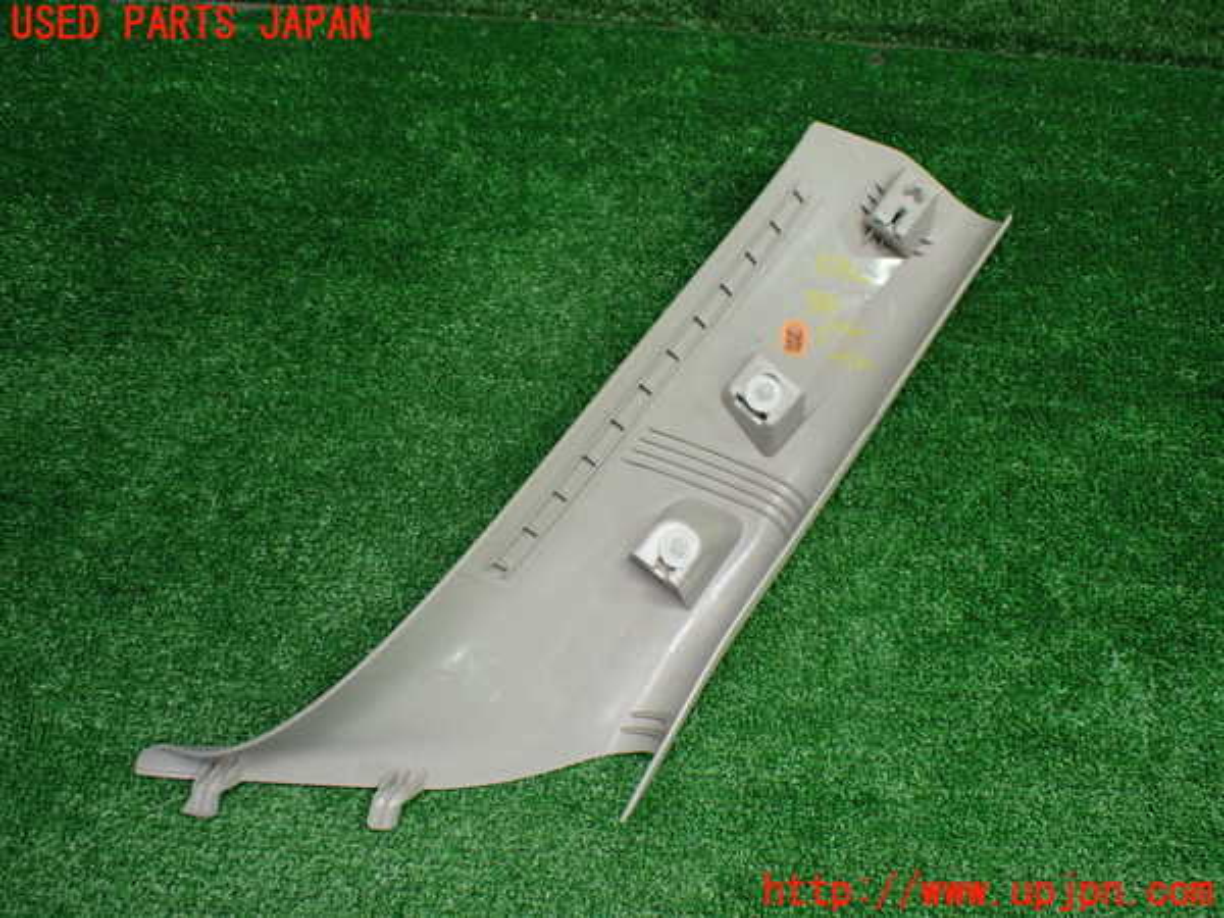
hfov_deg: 60.0
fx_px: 1061
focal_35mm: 30
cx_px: 612
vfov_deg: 46.8
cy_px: 459
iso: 400
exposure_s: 1/125
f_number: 2.3
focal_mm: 5.4
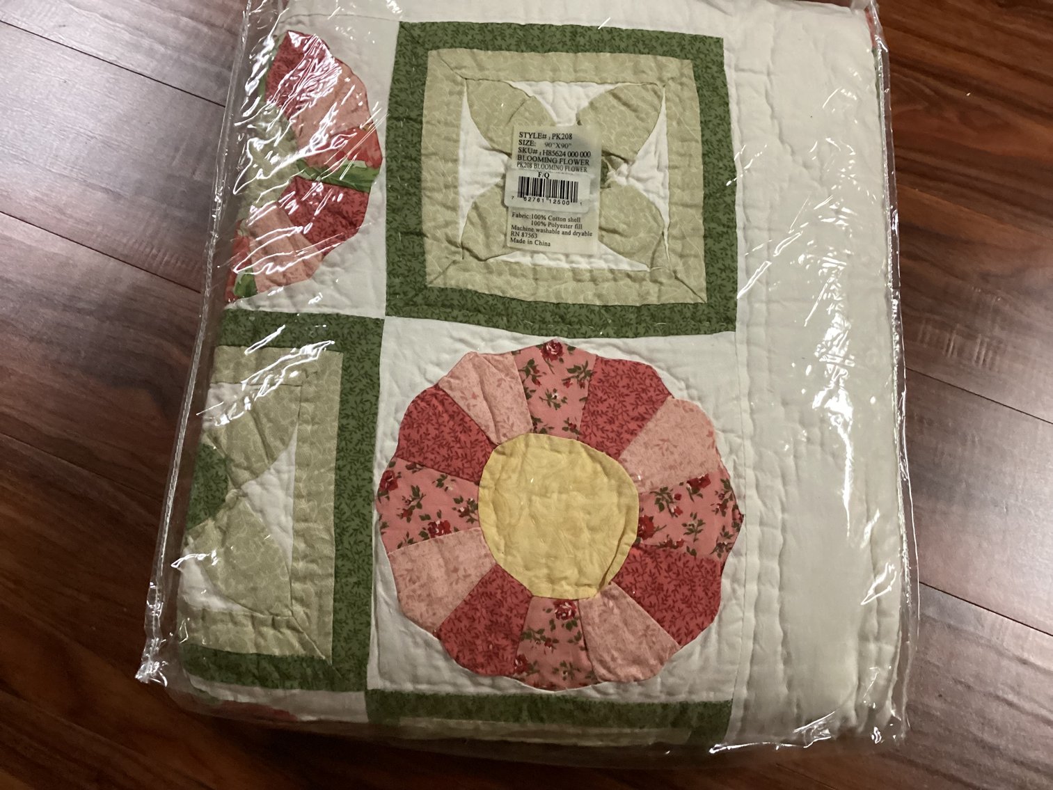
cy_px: 395
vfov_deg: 45.4
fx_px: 943
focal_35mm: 31
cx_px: 526
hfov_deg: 58.3
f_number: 2.4
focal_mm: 3.3
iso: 400
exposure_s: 1/40
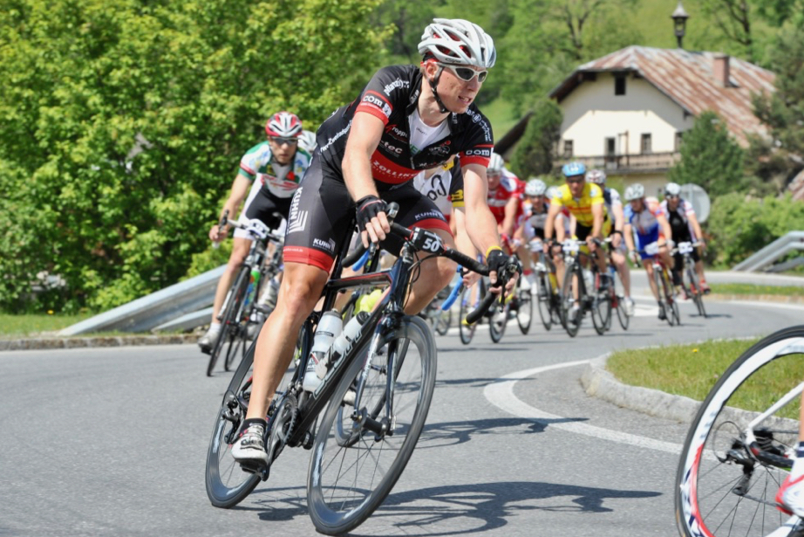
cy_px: 241
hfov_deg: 13.7
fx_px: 3350
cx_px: 406
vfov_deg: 9.2
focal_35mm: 150
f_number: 9
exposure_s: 1/400
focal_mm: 135
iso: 320
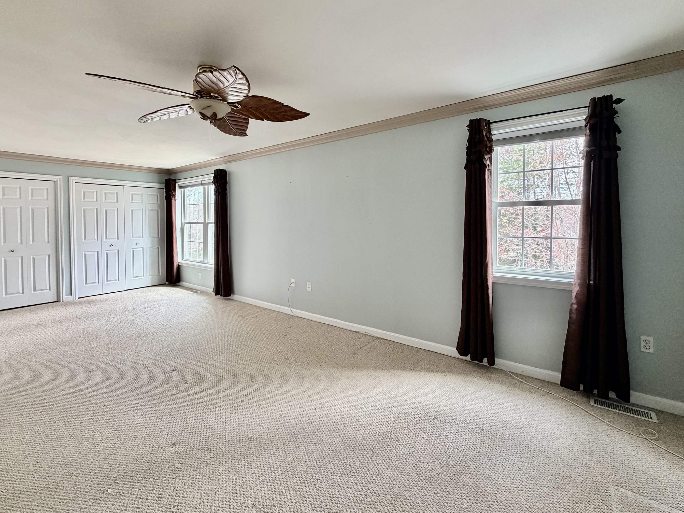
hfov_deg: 94.5
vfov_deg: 77.8
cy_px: 227
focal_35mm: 16
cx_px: 333
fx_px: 316
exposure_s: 1/121
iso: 320
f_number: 2.2
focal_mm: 2.22
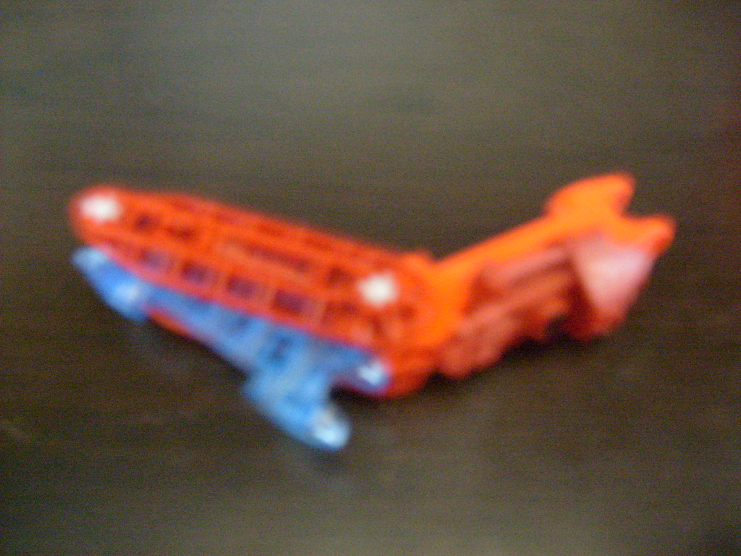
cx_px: 370
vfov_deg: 40.7
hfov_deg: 52.6
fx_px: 749
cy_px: 278
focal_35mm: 35
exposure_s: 1/1.43
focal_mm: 5.8
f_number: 2.8
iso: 200
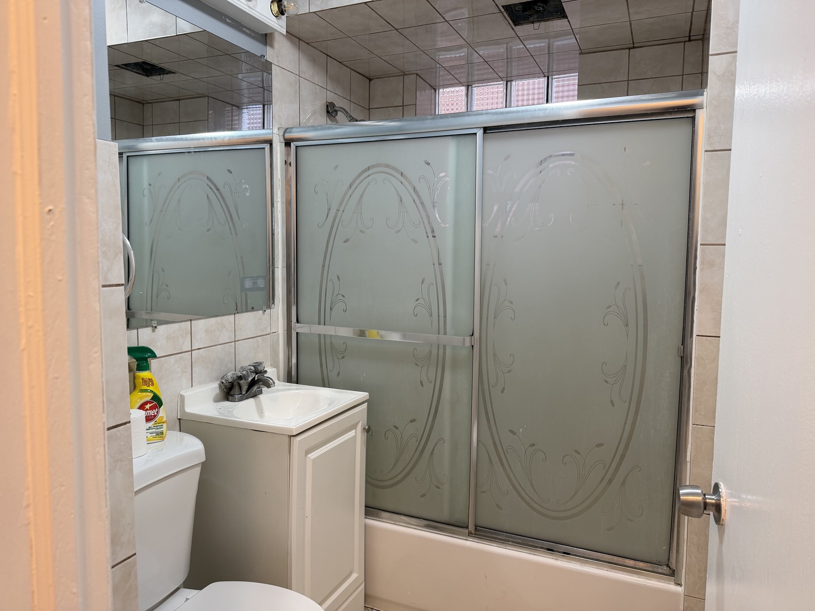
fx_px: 565
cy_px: 306
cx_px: 408
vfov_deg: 56.8
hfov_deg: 71.6
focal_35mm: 24
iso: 100
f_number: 1.78
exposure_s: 1/60
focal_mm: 6.76
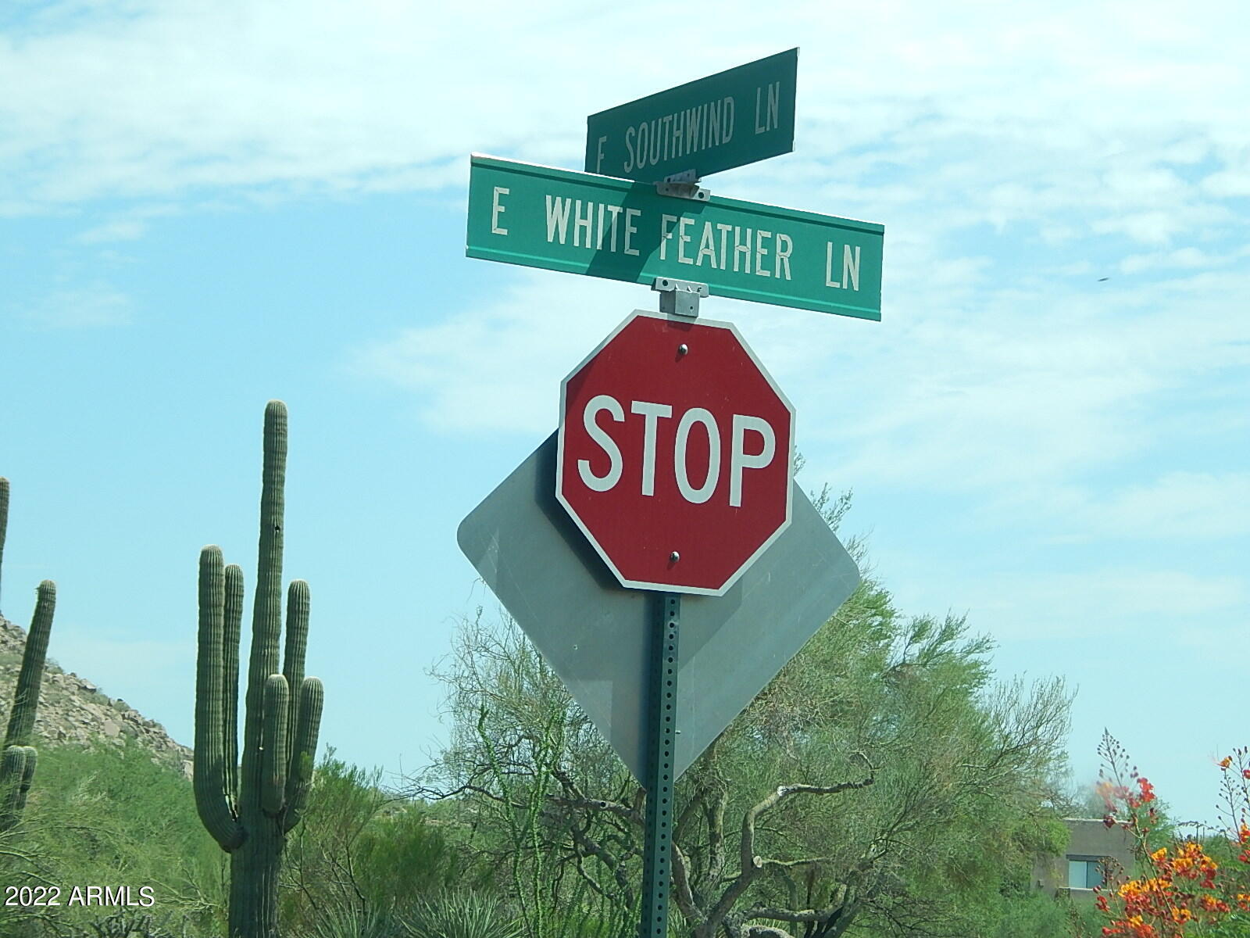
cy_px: 469
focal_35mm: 105
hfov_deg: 18.7
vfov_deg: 14.1
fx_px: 3792
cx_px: 625
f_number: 4.5
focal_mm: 18.7
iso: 125
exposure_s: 1/500
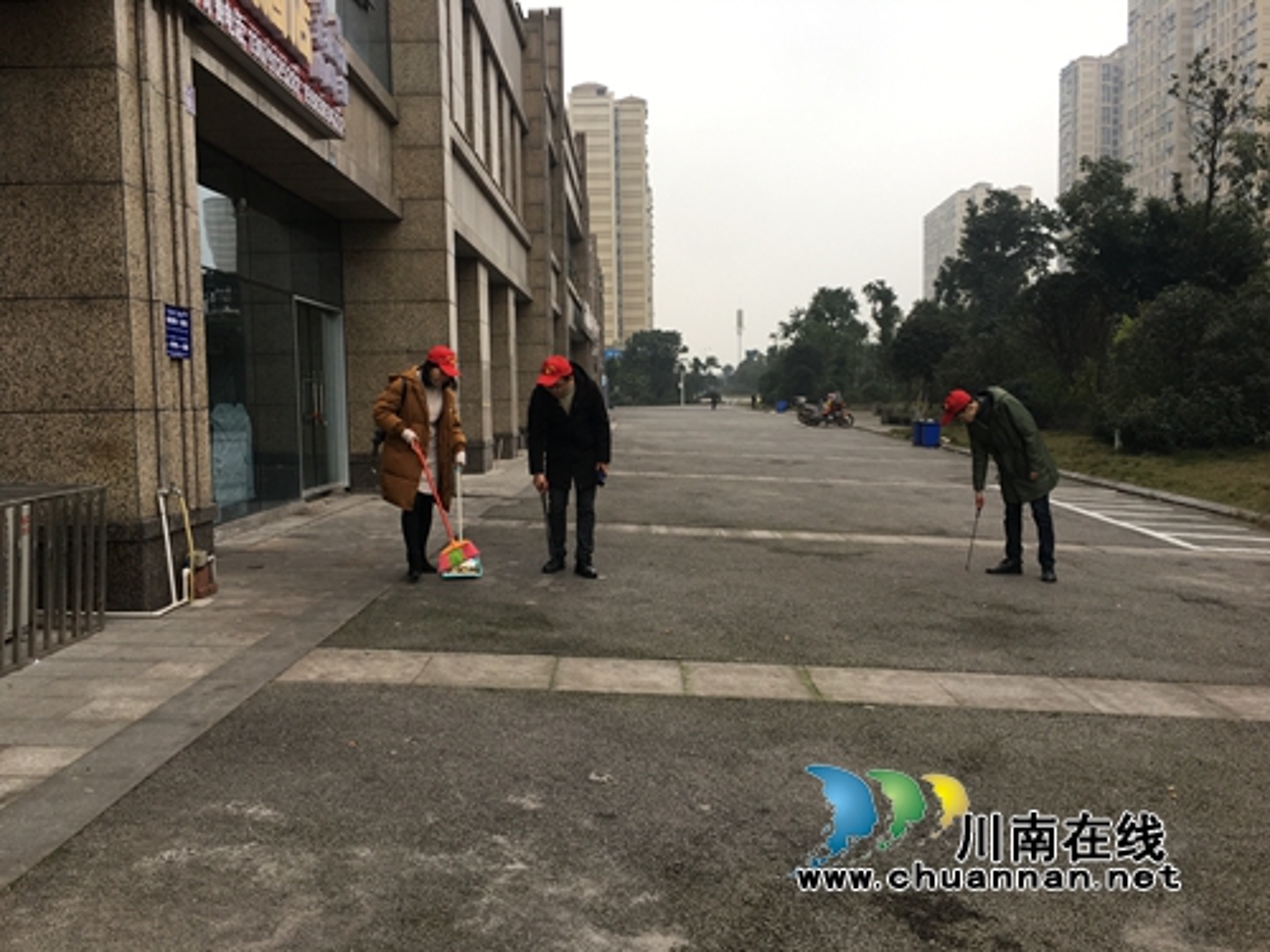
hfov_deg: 61.7
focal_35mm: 29
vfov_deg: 48.2
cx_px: 635
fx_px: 1064
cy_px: 476
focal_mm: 4.15
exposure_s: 1/100
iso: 40
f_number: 2.2
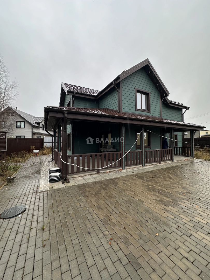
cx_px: 105
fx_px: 113
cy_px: 140
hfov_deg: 85.7
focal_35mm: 14
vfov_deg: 102.1
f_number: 2.2
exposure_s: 1/142
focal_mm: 2.22
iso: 32
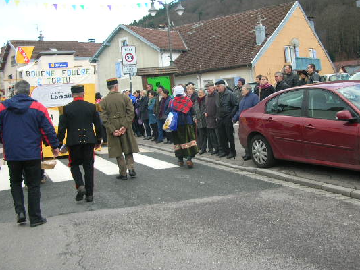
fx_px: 437
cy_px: 122
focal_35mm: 42
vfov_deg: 34.3
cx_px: 208
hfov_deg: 44.6
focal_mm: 5.8
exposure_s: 1/187
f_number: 2.8
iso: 50
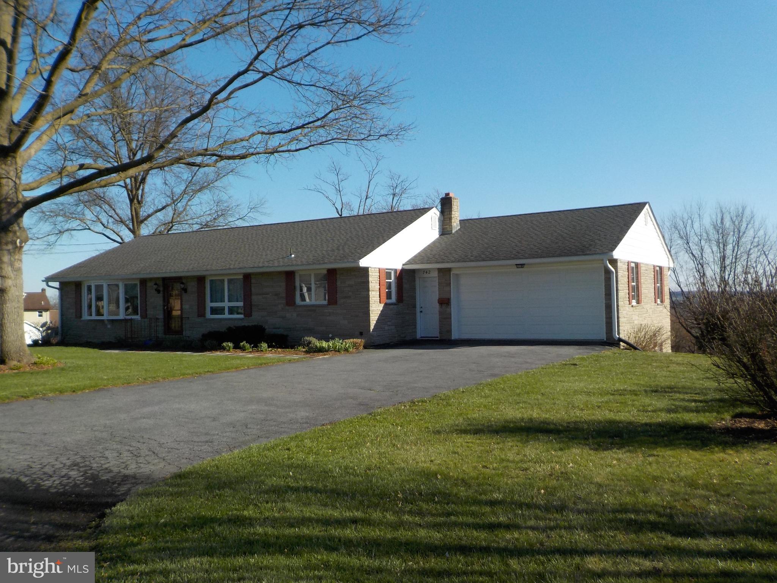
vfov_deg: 46.8
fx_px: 673
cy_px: 292
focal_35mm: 30
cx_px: 388
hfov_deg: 60.0
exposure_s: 1/1250
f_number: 3.3
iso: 125
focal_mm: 4.1
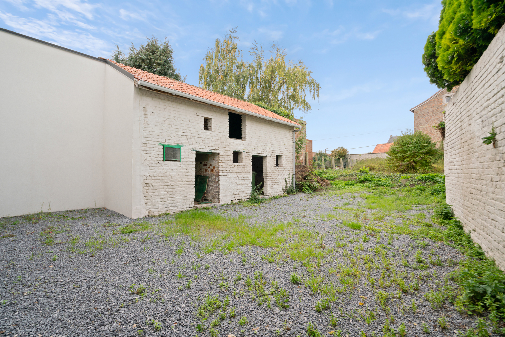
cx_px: 252
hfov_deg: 96.7
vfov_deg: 73.8
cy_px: 168
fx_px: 225
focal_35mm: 16
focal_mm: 16
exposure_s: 1/50
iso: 250
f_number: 11
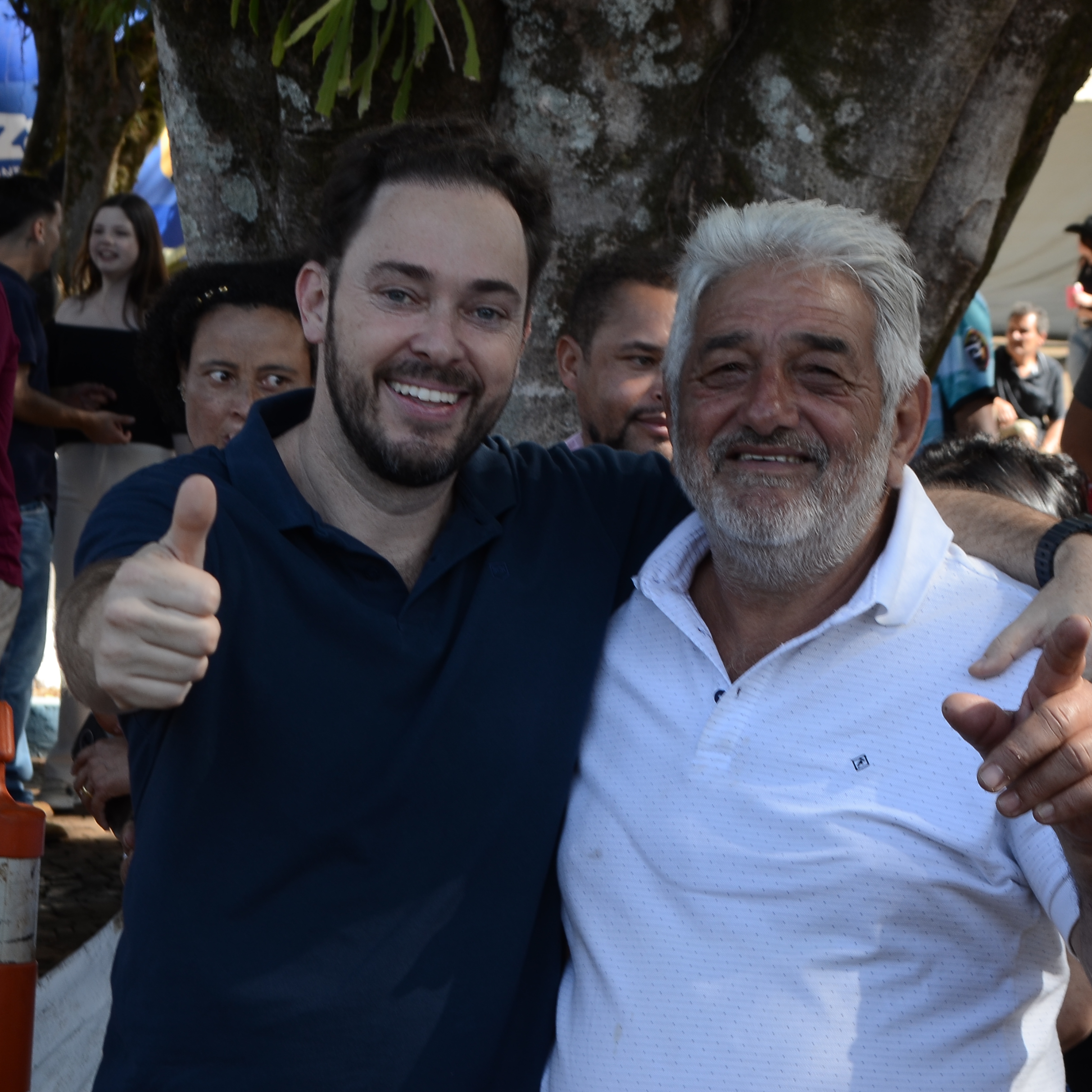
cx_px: 652
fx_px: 3806
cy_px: 549
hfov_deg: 16.3
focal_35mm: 107
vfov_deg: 16.3
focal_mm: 55
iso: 200
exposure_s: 1/60
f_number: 10
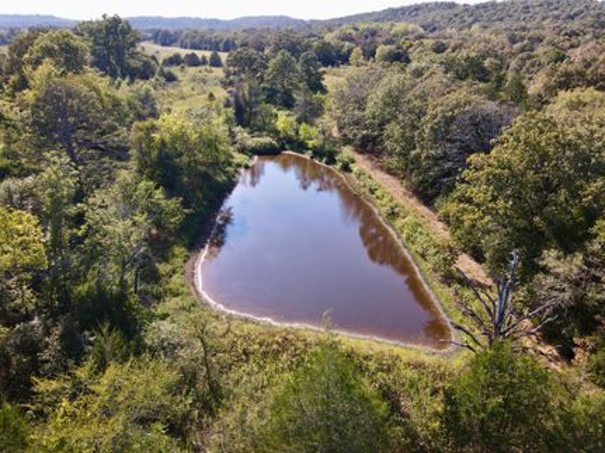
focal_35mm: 24
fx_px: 419
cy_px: 226
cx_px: 302
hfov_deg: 71.6
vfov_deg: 56.8
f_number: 2.8
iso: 400
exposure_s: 1/15
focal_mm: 4.5
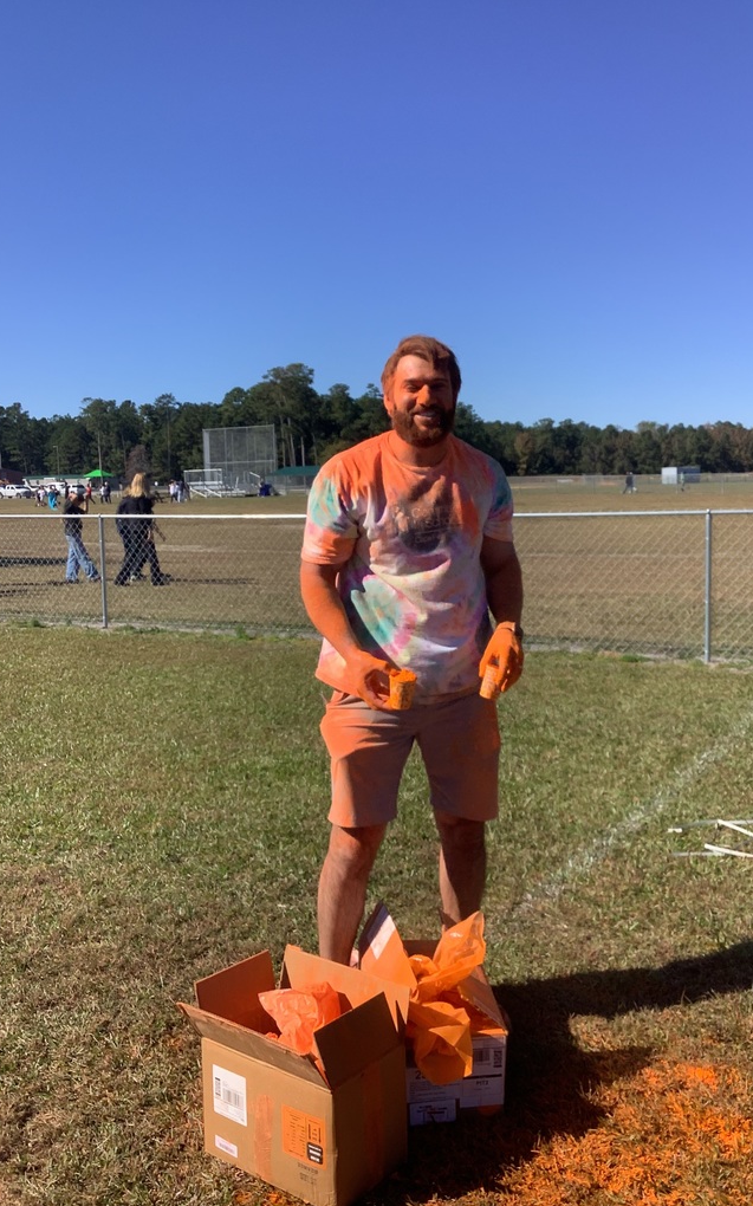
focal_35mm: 33
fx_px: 1084
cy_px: 603
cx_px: 398
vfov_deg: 58.2
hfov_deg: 38.3
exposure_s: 1/1148
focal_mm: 3.3
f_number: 2.4
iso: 25
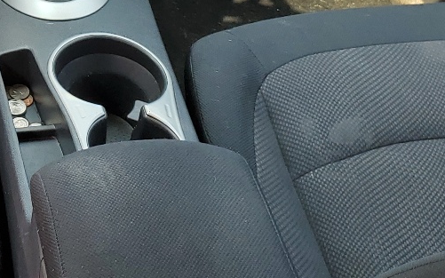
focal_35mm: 88
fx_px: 1067
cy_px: -74
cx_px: -66
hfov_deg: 22.1
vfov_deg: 14.3
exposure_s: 1/278
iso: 50
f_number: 1.5
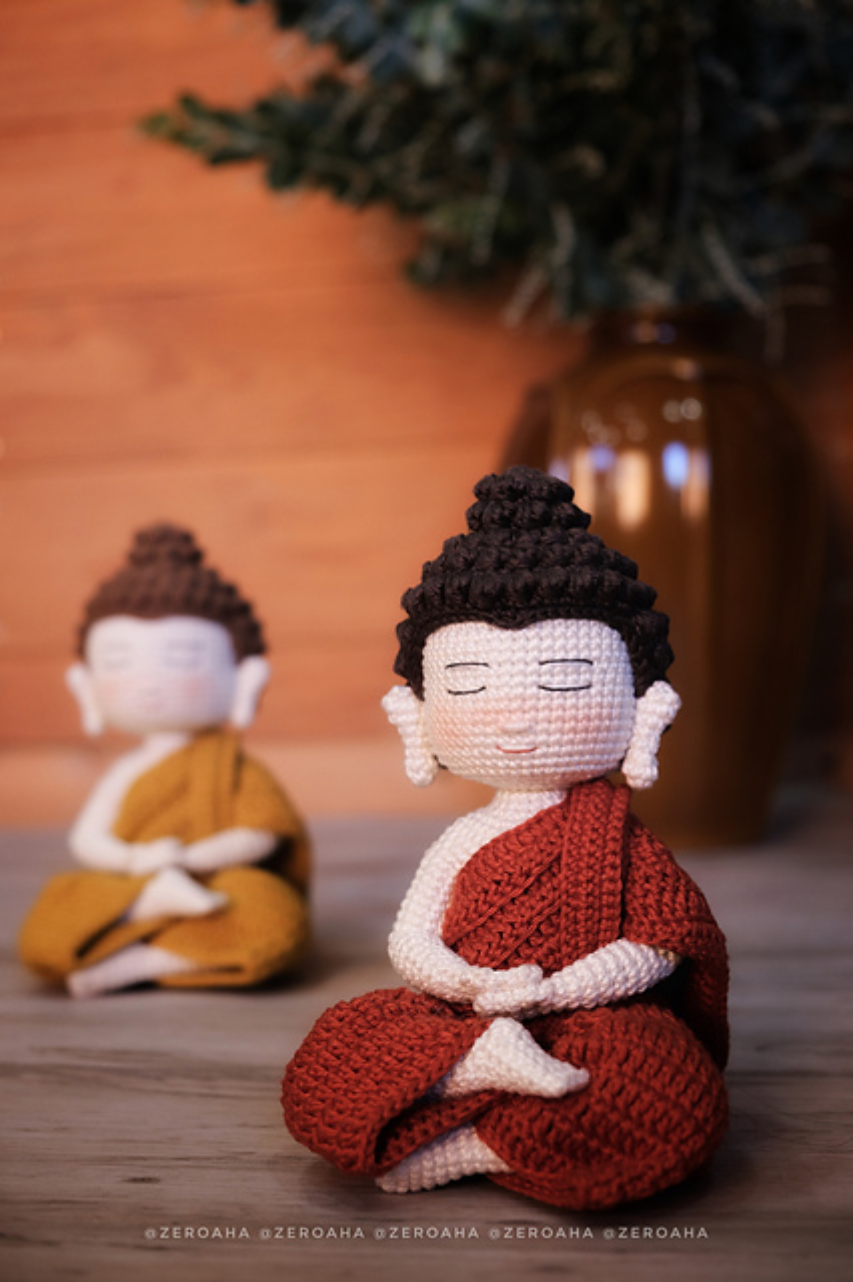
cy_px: 641
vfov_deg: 45.5
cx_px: 426
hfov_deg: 31.2
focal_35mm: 43
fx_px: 1530
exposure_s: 1/100
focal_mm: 28.9
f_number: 3.2
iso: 800
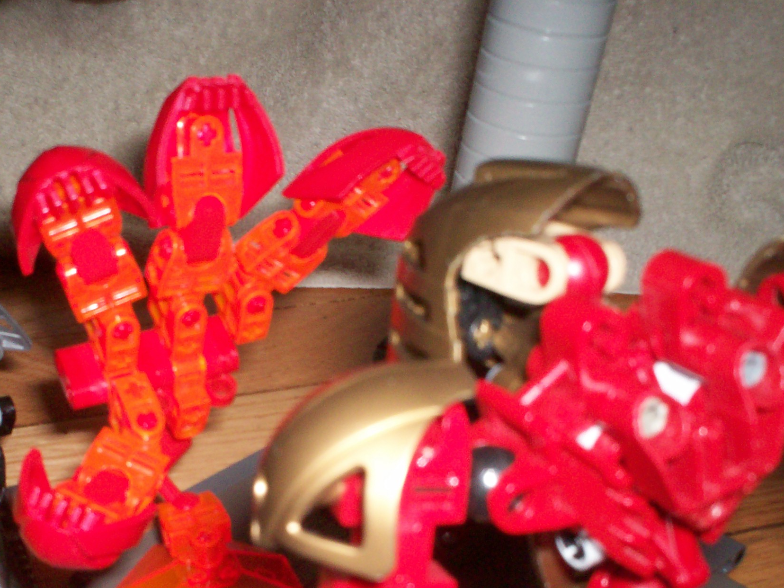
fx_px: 1268
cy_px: 453
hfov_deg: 34.2
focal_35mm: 56
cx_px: 293
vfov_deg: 25.7
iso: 140
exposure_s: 1/60
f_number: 4.5
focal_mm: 6
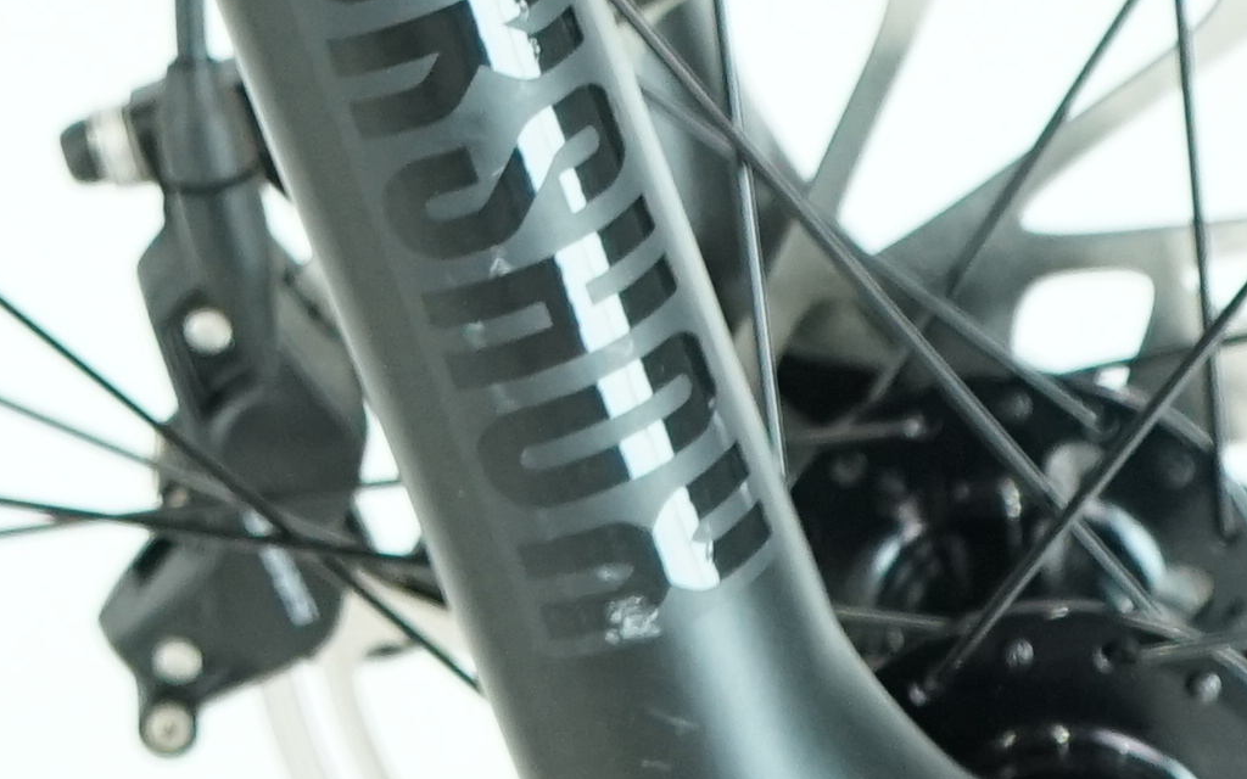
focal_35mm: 215
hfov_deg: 9.6
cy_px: -1212
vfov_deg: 5.8
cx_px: -427
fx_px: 7307
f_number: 4
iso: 1600
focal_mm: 36
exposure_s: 1/200
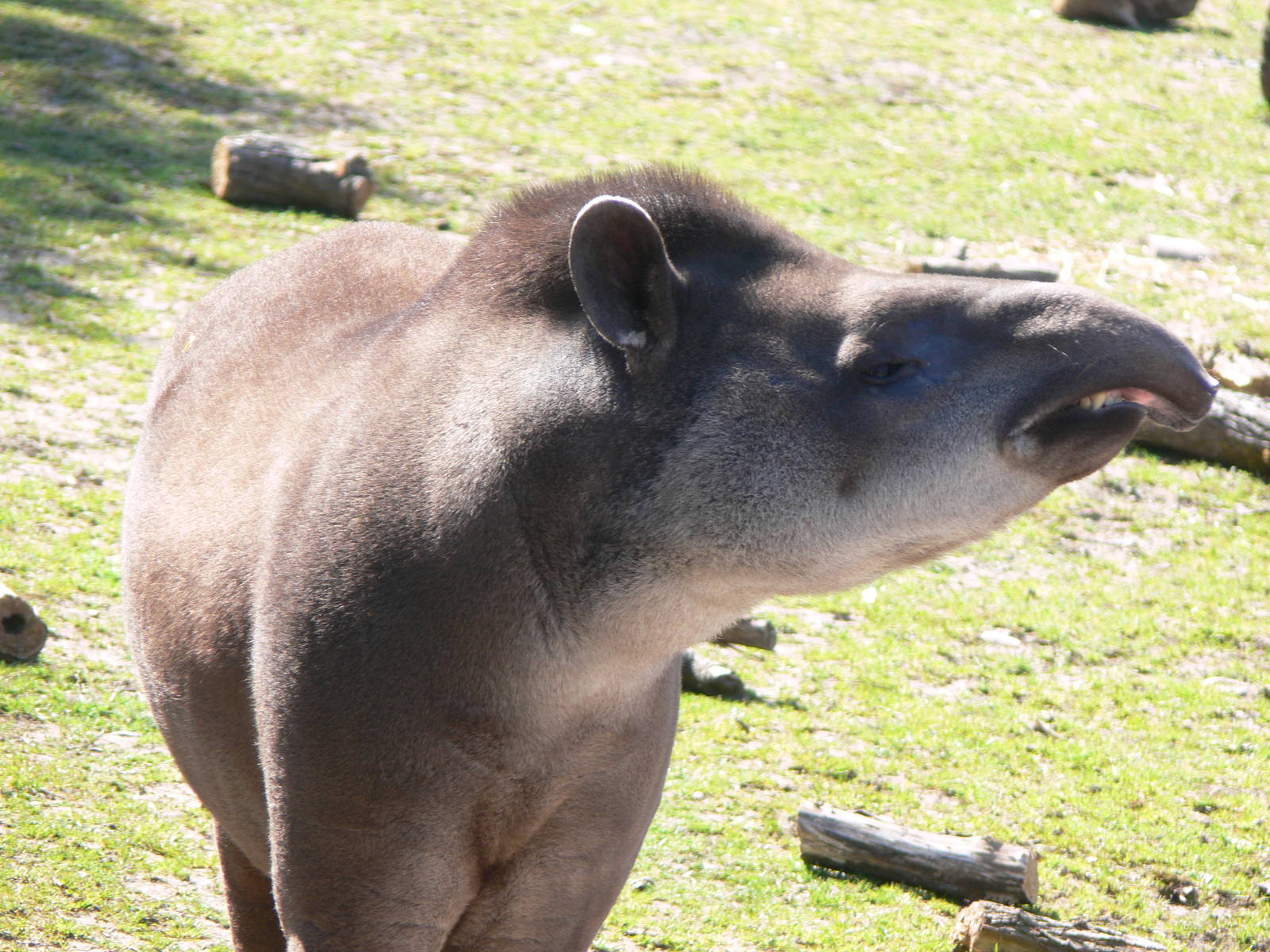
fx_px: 15409
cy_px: 476
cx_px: 635
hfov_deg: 4.7
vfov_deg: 3.5
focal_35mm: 420
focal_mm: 88.8
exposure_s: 1/100
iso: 80
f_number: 5
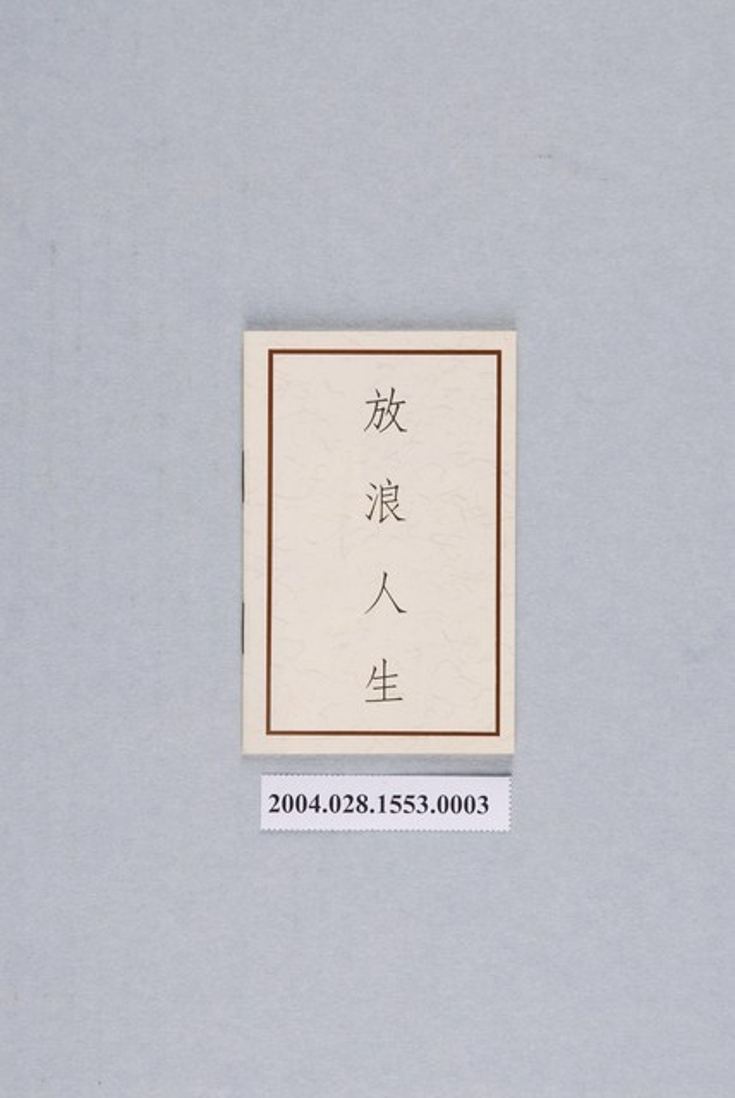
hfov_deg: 13.1
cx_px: 368
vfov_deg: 19.4
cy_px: 549
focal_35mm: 105
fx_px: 3208
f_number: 11
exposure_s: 1/60
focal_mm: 70
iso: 200
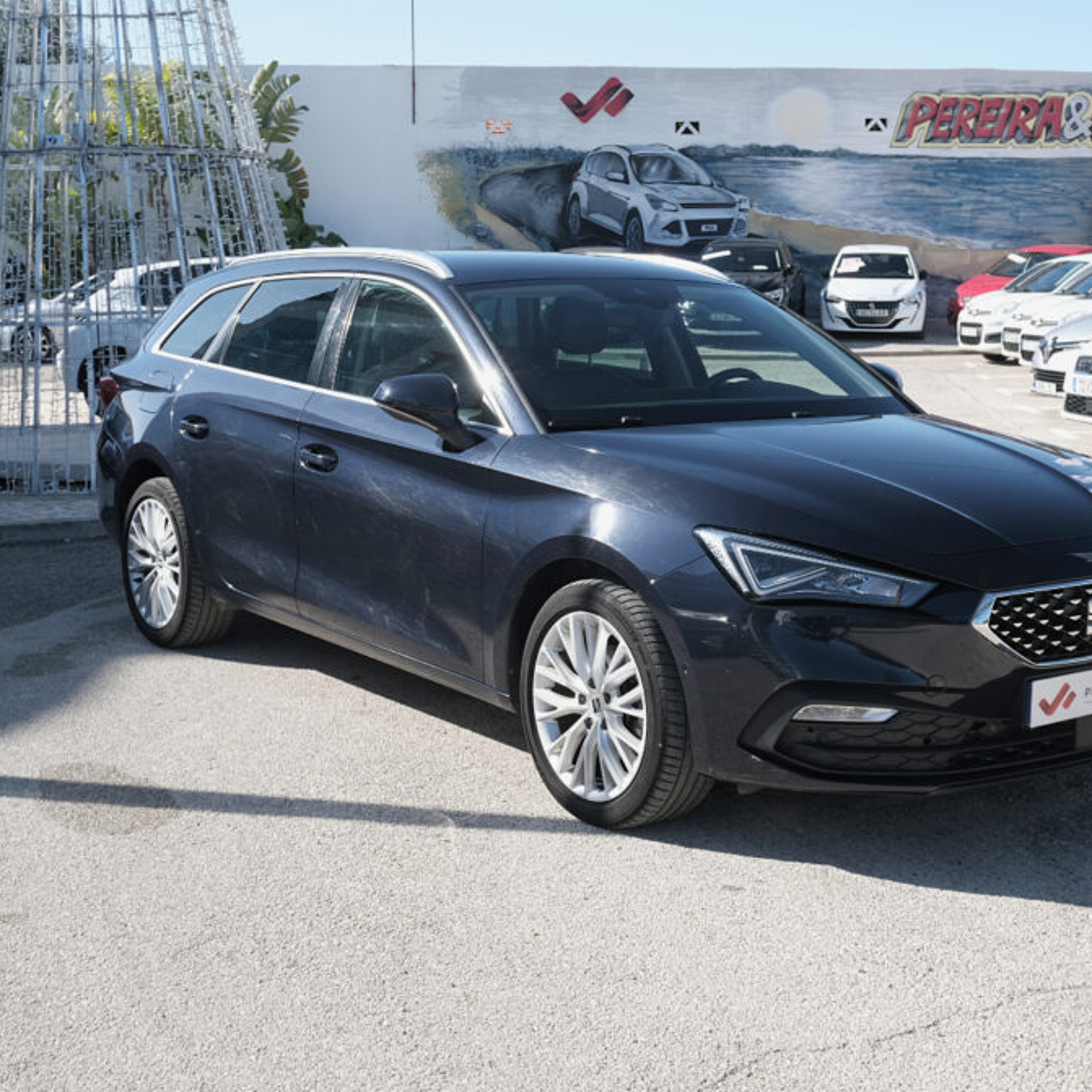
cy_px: 544
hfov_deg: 35.2
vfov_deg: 35.4
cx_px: 661
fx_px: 1713
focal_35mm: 48
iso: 160
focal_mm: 24.9
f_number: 8
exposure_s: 1/180
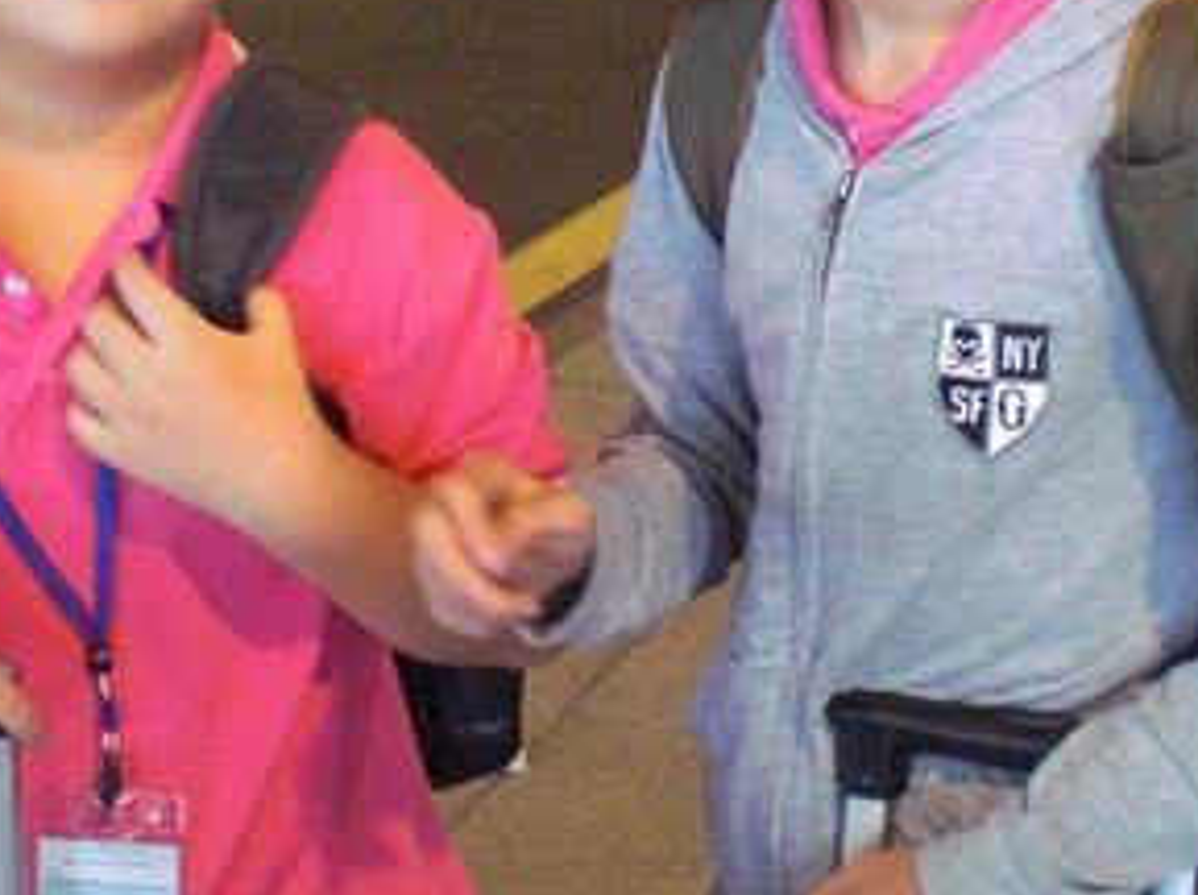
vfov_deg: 18.5
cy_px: 207
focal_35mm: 79
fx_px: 2731
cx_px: 580
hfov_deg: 24.7
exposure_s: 1/50
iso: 800
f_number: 3.1
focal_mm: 6.3
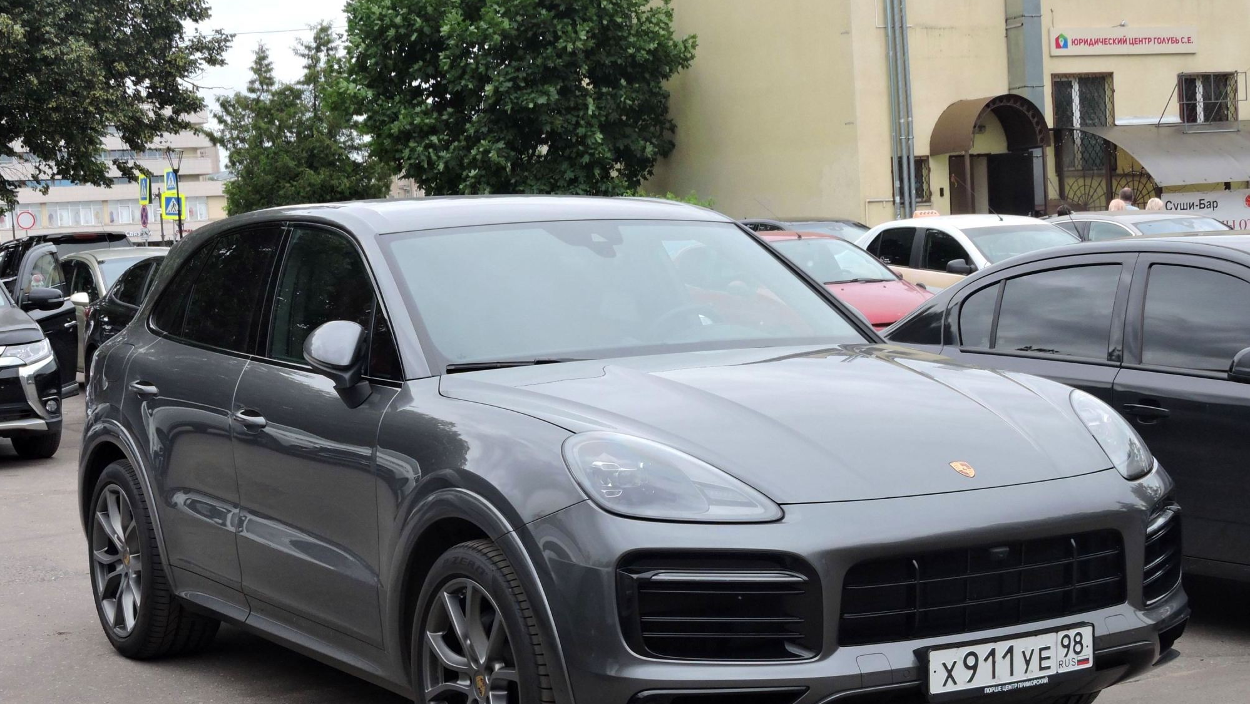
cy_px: 444
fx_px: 1989
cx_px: 625
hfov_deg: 34.9
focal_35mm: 60
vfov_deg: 20.0
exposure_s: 1/200
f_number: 4
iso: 100
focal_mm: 9.9
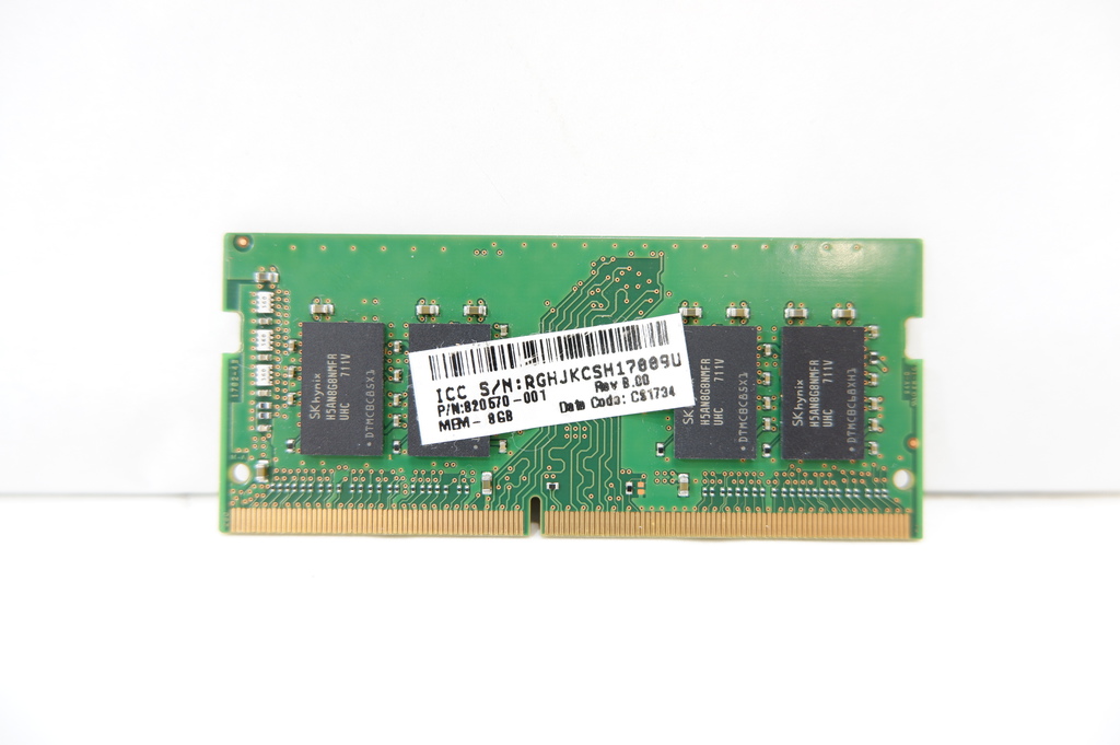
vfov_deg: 55.0
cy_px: 372
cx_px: 560
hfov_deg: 76.1
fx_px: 715
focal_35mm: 23
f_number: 3.5
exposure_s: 1/28
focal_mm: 15
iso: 200
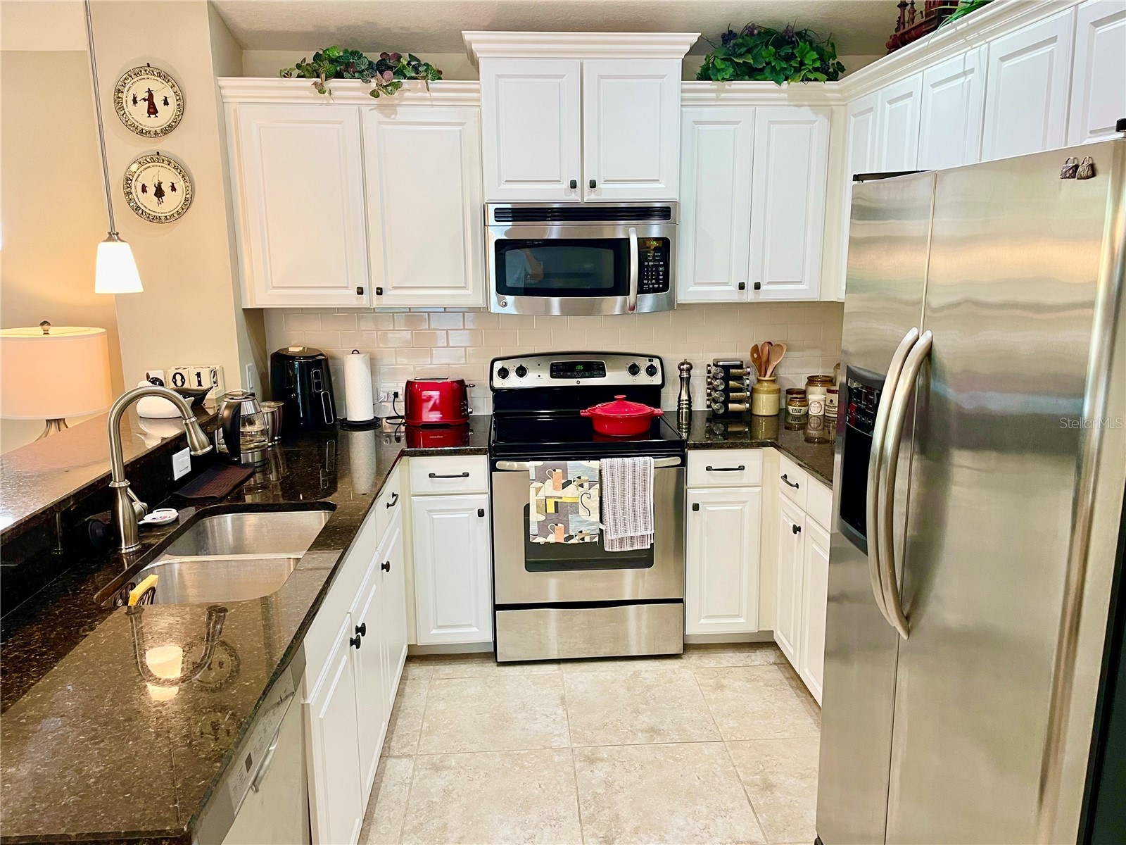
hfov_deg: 67.3
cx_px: 563
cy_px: 422
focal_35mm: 26
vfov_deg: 53.1
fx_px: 846
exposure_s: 1/60
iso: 100
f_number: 1.6
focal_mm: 4.2
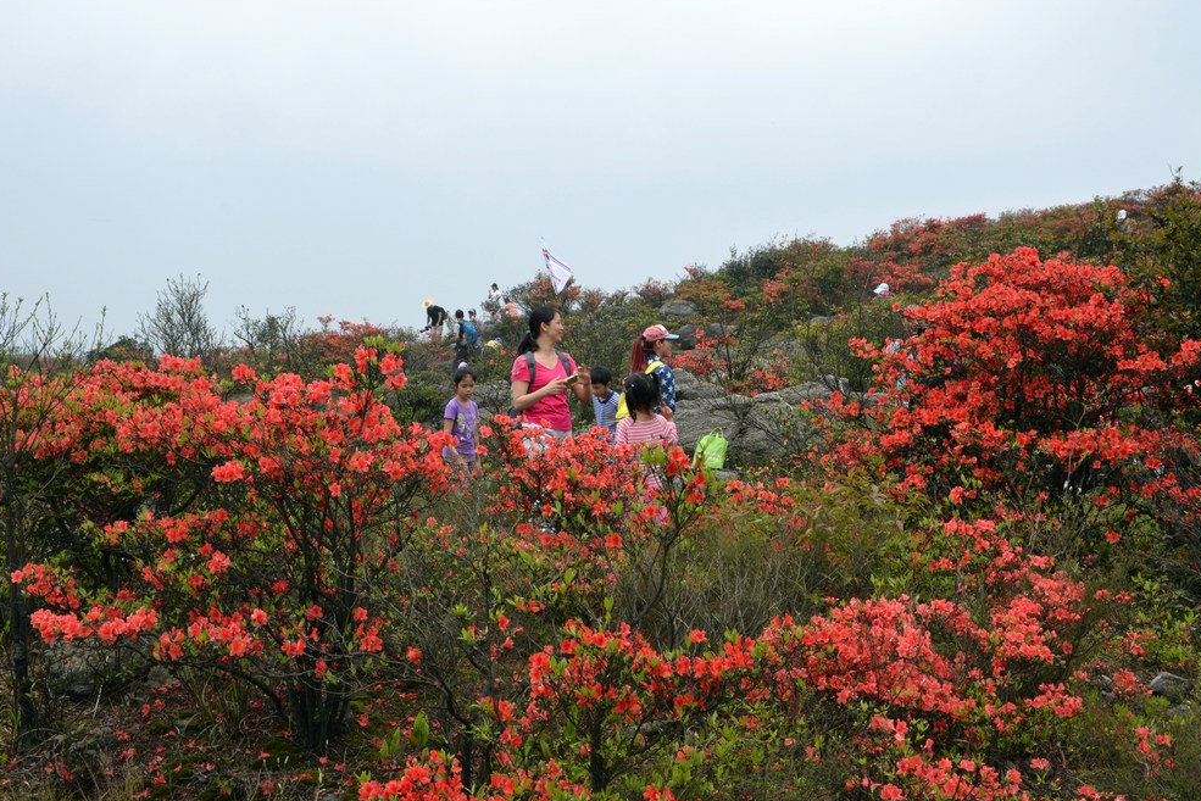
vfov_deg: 25.5
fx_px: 1768
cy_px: 388
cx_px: 613
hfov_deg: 37.5
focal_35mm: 53
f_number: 11
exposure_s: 1/60
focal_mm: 34
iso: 100
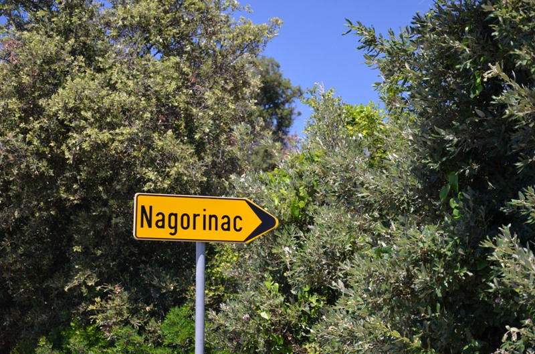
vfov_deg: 12.1
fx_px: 1669
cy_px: 177
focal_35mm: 112
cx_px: 268
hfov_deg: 18.2
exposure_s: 1/160
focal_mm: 75
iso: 200
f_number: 6.3
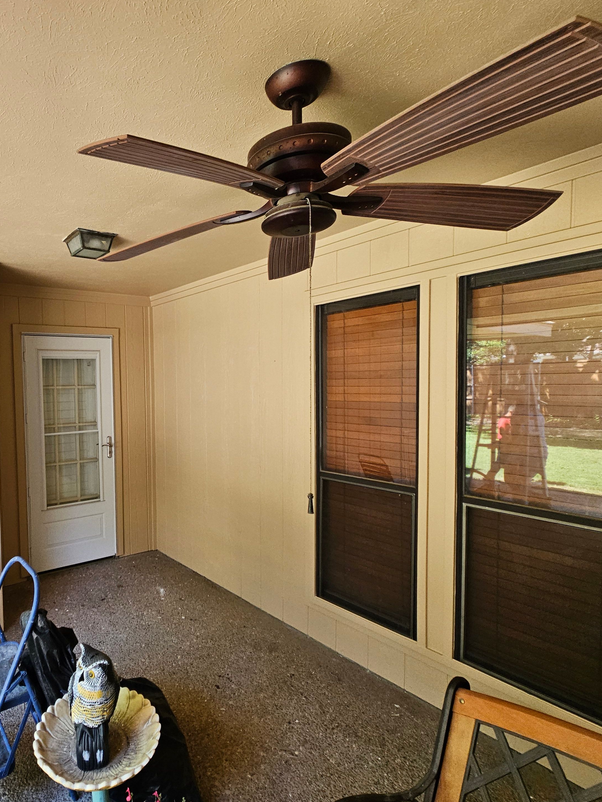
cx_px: 132
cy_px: 409
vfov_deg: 87.7
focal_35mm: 18
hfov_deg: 65.9
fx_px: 417
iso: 100
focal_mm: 2.2
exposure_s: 1/60
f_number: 2.2
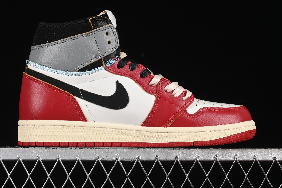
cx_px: 133
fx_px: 736
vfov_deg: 14.5
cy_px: 74
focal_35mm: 94
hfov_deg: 21.7
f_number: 8
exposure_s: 1/80
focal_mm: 50
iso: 160
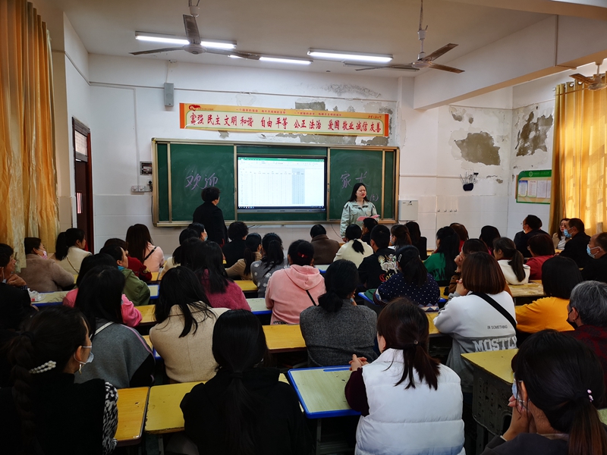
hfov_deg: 65.3
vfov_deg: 51.4
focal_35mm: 27
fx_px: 473
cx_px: 304
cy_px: 228
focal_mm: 5.58
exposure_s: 1/50
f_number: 1.8
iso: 125
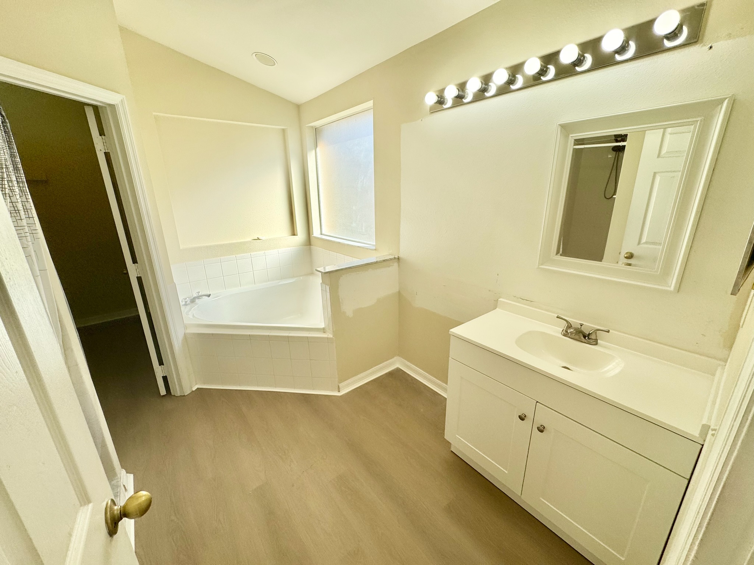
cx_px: 377
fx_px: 305
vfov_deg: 85.7
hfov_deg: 102.1
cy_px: 282
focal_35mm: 14
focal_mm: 2.22
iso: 40
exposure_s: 1/652
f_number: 2.2
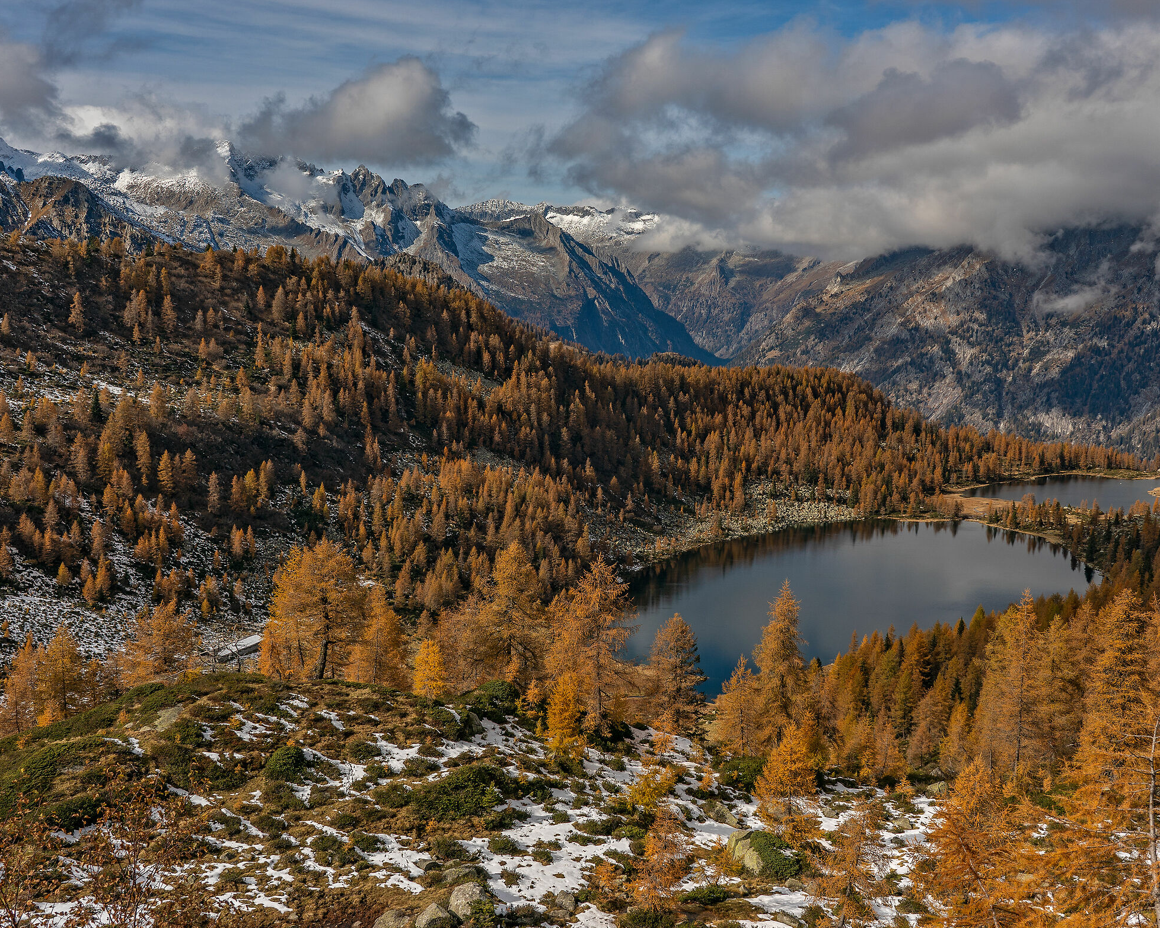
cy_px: 459
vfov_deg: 39.2
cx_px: 610
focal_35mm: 38
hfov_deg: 47.9
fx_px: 1305
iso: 160
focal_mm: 33
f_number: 9
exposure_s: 1/640
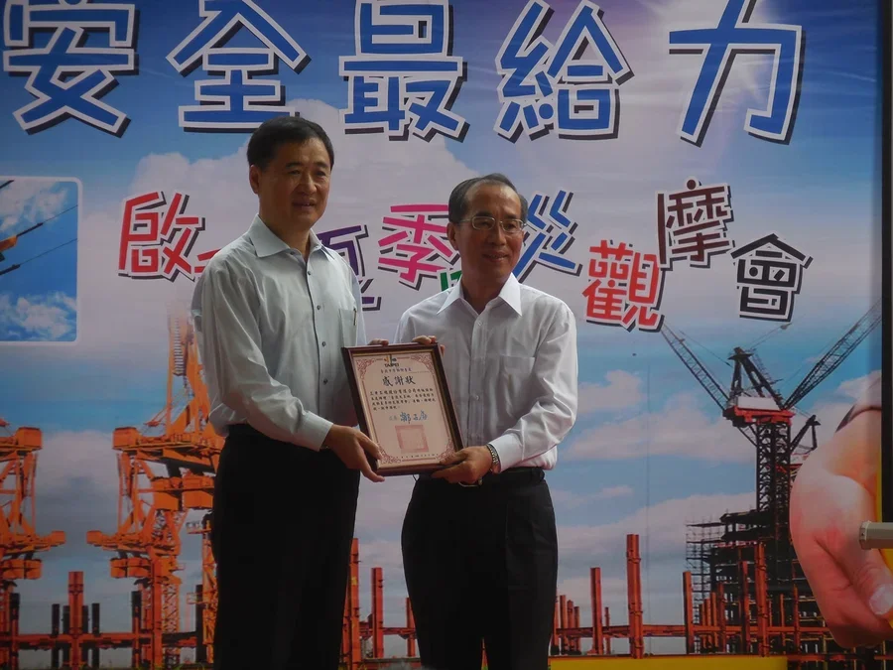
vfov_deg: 6.7
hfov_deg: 8.9
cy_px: 335
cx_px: 446
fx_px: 5753
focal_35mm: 223
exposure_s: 1/160
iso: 125
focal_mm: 40.2
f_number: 5.8
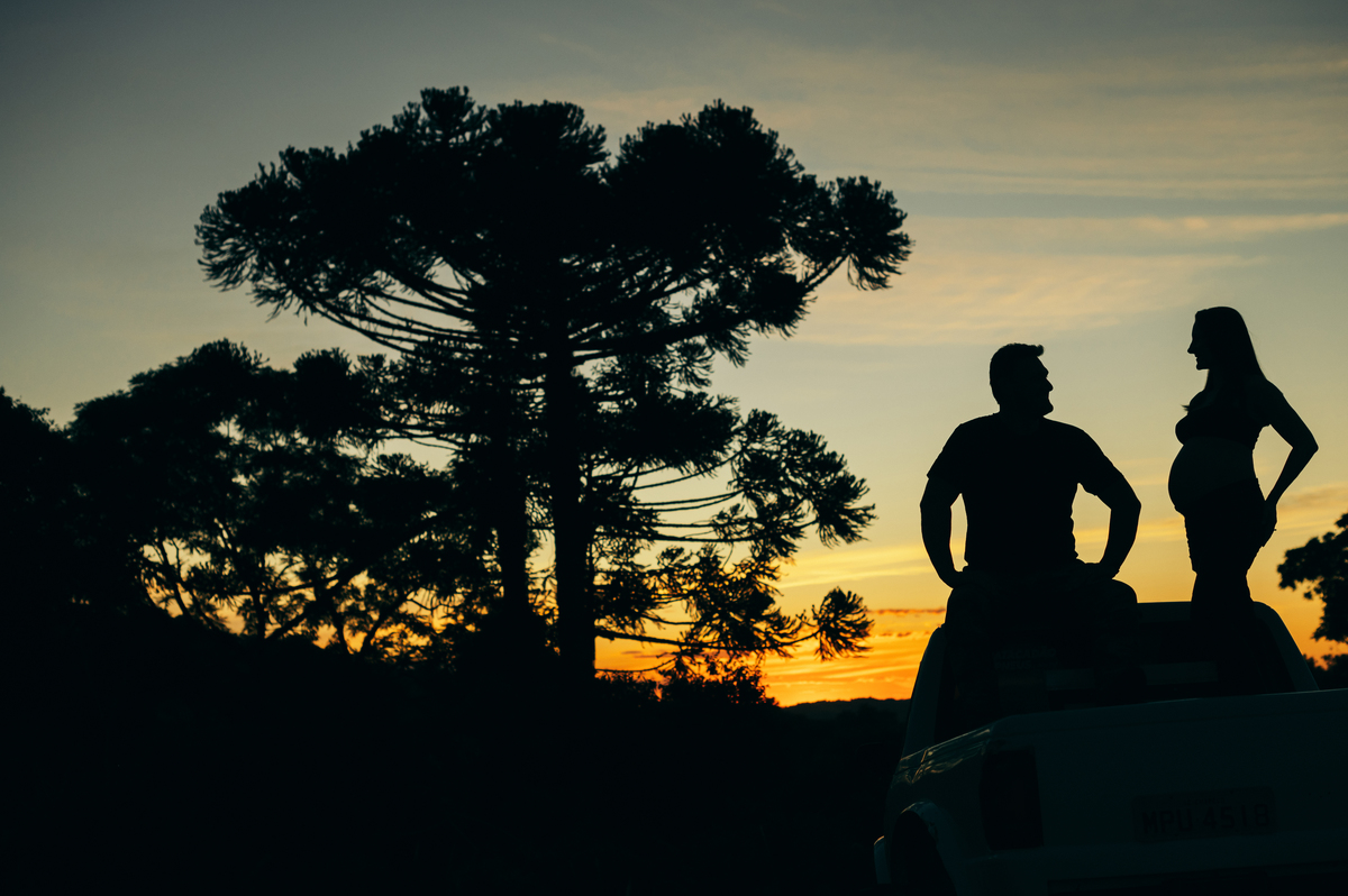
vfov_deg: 26.9
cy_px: 448
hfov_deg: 39.6
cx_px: 674
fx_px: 1871
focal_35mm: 50
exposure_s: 1/5000
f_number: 3.2
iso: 640
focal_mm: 50
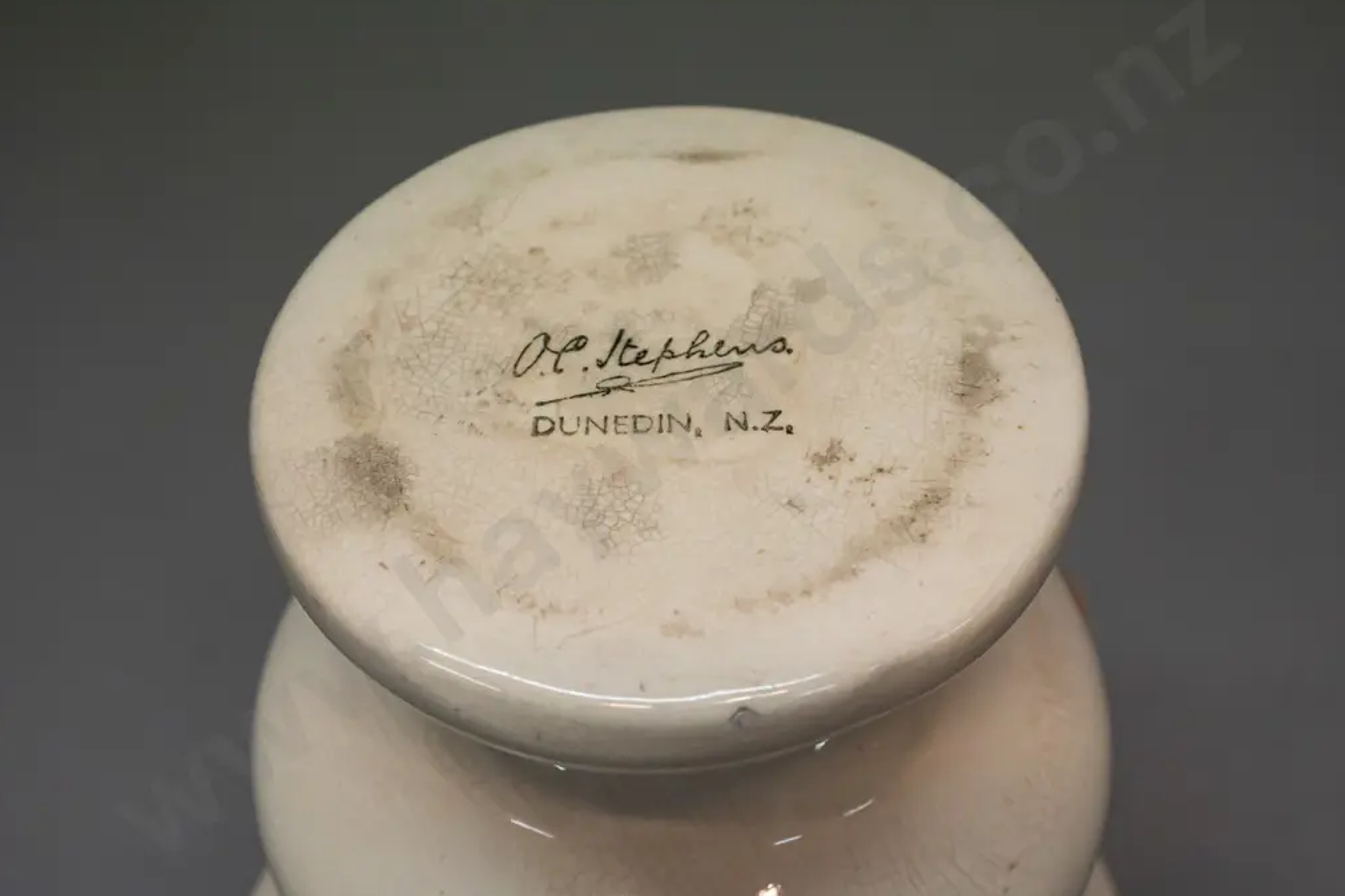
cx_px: 676
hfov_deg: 33.9
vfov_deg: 23.0
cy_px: 431
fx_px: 2204
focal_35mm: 59
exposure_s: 1/640
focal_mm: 28
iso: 3200
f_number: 5.6
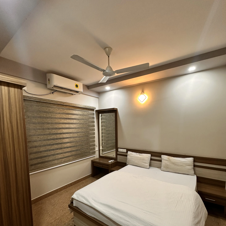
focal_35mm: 17
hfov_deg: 84.0
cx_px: 116
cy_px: 137
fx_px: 126
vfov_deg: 82.9
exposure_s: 1/50
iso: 160
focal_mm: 2.22
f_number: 2.2
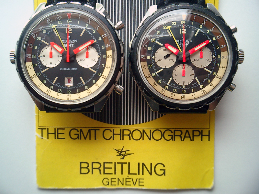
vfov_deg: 39.7
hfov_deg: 51.4
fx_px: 269
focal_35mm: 36
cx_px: 130
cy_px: 97
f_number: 3.2
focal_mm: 7.5
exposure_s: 1/100
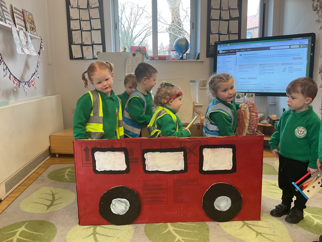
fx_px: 270
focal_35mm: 29
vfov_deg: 48.2
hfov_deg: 61.7
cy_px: 121
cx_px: 161
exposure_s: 1/50
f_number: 1.8
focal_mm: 3
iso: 64
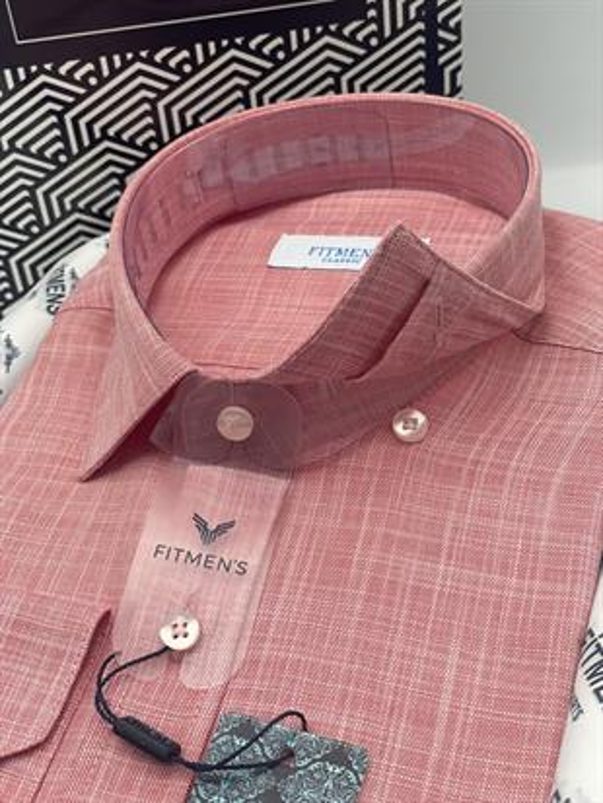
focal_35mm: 52
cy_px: 402
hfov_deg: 28.0
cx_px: 302
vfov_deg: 36.8
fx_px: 1207
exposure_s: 1/122
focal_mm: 6
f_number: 2
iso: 25
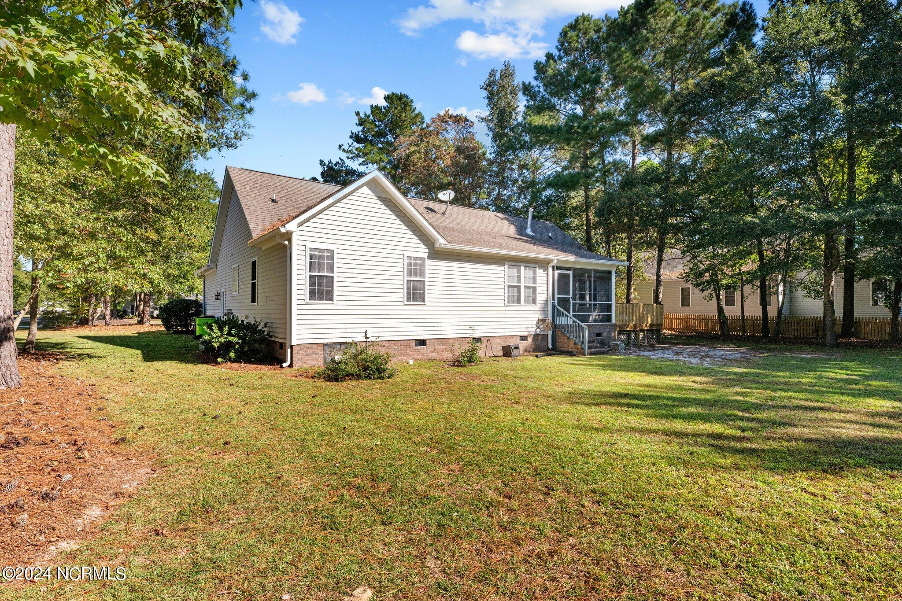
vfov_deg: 67.4
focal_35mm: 18
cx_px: 451
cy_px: 300
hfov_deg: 90.0
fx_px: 451
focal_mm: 18
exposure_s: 1/800
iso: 400
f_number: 9
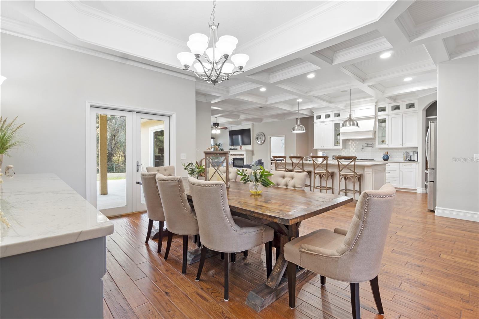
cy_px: 160
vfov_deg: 72.0
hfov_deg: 95.0
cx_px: 240
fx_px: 219
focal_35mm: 16
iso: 100
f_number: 8
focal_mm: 11
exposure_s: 2
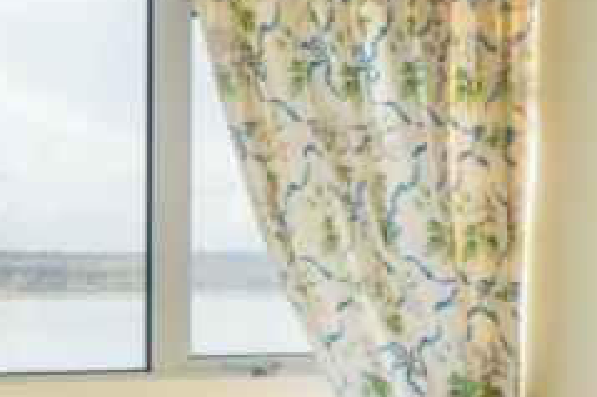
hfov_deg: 13.4
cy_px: 436
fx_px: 2486
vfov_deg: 9.1
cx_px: -52
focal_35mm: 150
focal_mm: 35
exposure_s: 1/160
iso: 250
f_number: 11
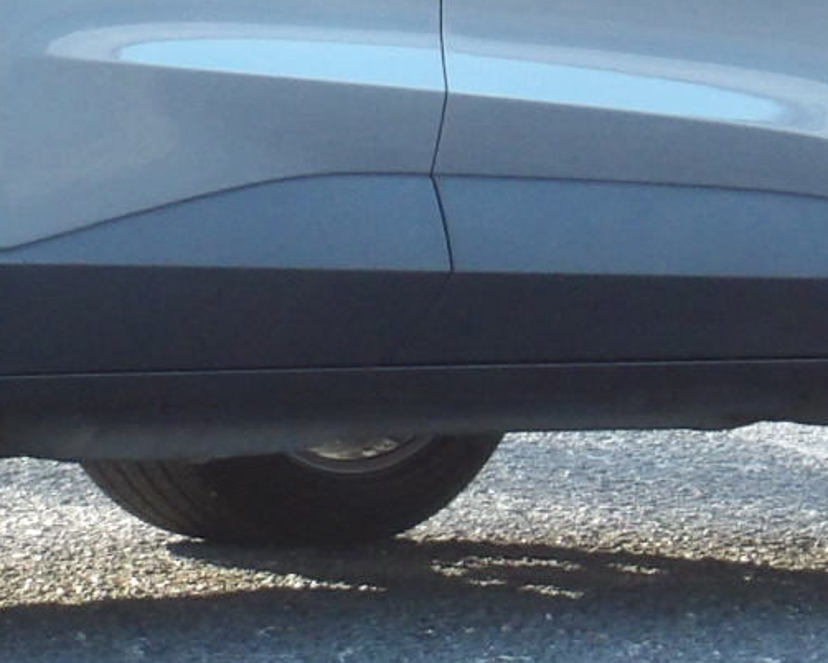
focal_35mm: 998
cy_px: -66
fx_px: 24466
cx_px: -125
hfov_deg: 1.9
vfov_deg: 1.6
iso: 189
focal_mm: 35.6
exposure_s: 1/100
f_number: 4.5
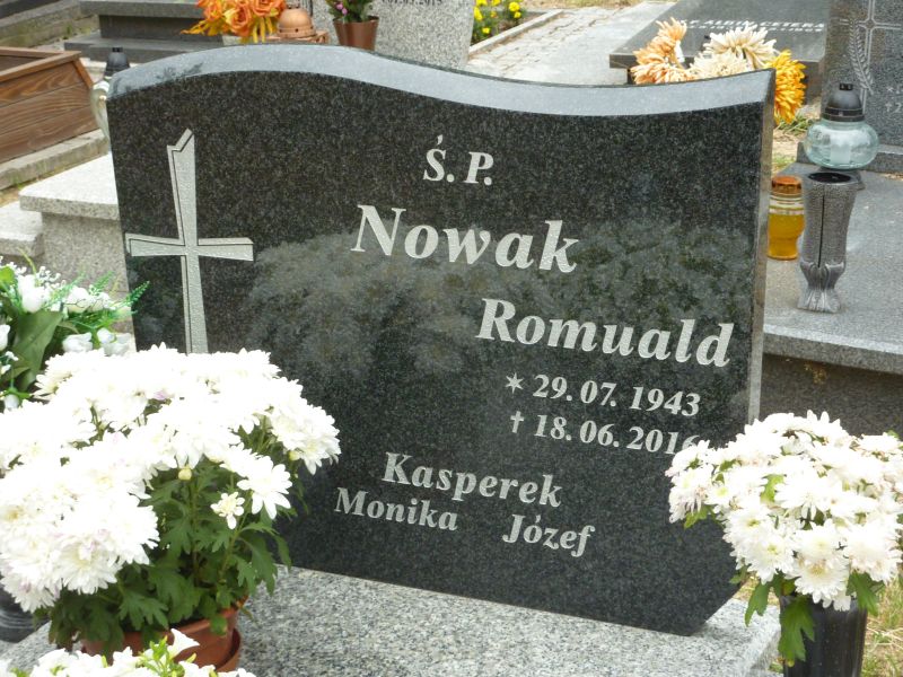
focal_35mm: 72
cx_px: 452
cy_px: 338
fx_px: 1878
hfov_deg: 27.0
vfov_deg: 20.4
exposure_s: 1/200
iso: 160
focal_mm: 11.9
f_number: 4.1
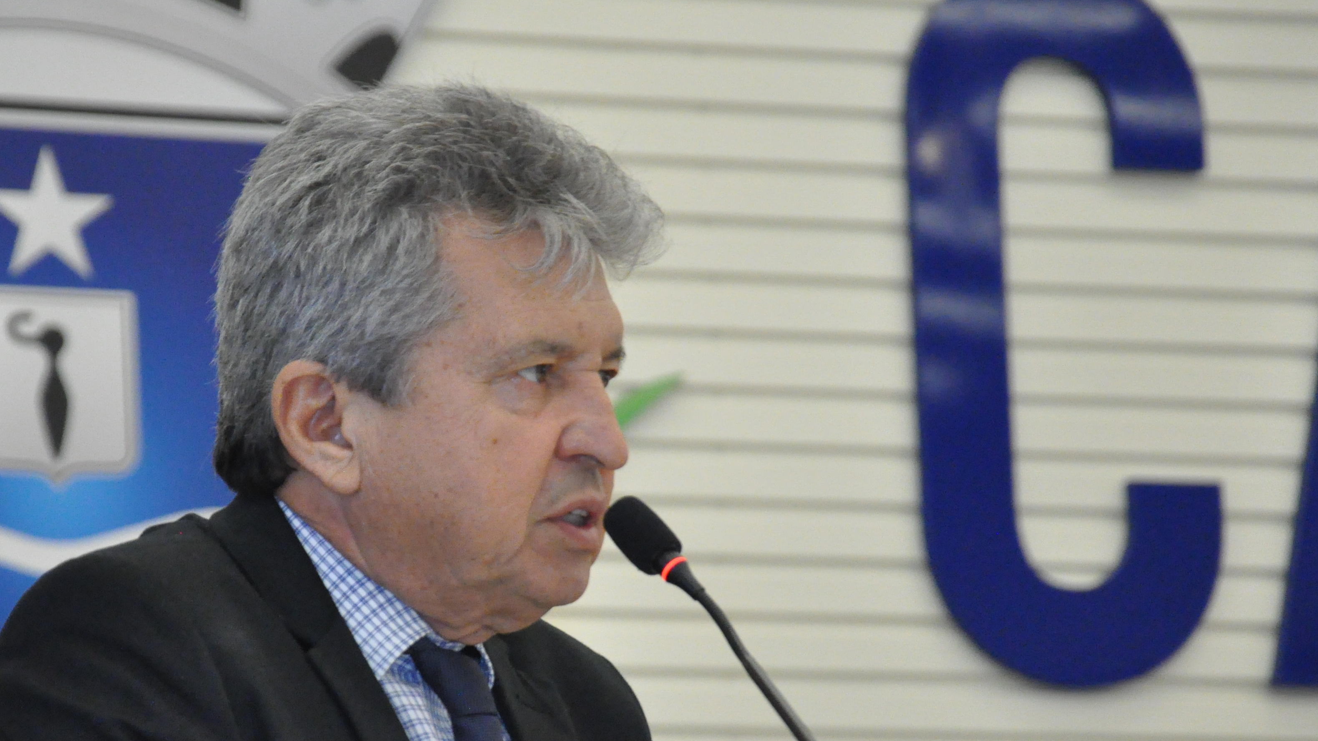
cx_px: 521
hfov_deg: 9.6
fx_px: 7818
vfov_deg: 5.4
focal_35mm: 224
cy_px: 496
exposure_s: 1/80
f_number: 5.6
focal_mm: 105
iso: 3200
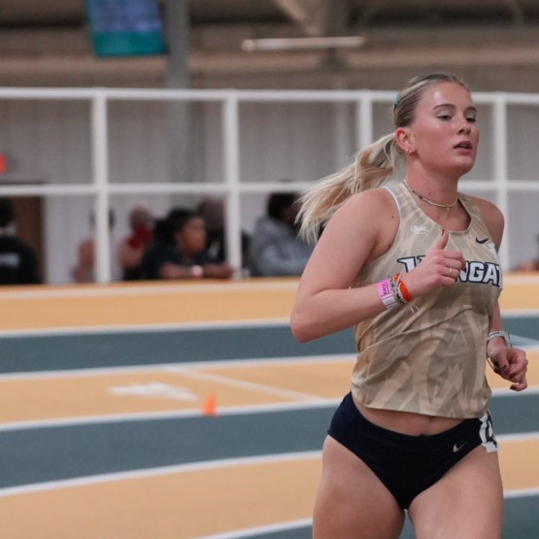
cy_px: 394
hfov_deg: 5.3
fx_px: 5767
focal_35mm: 327
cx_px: 427
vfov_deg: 5.3
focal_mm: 88.1
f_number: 2.8
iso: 2500
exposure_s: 1/1250
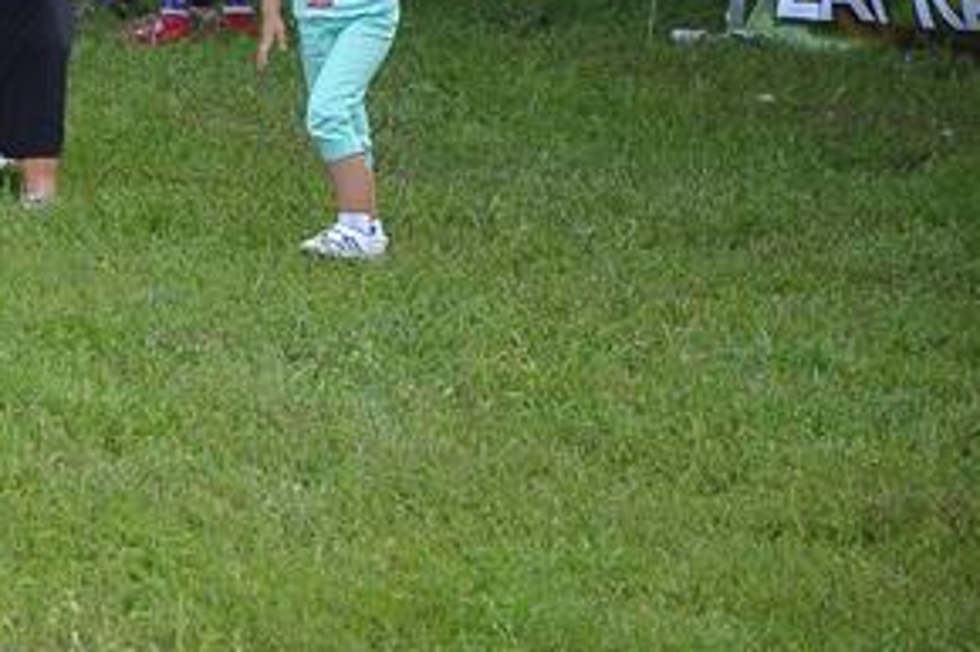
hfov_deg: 6.6
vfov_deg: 4.4
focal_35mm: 308
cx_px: -416
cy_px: -228
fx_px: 8379
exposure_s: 1/320
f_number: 4.5
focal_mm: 70
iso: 400
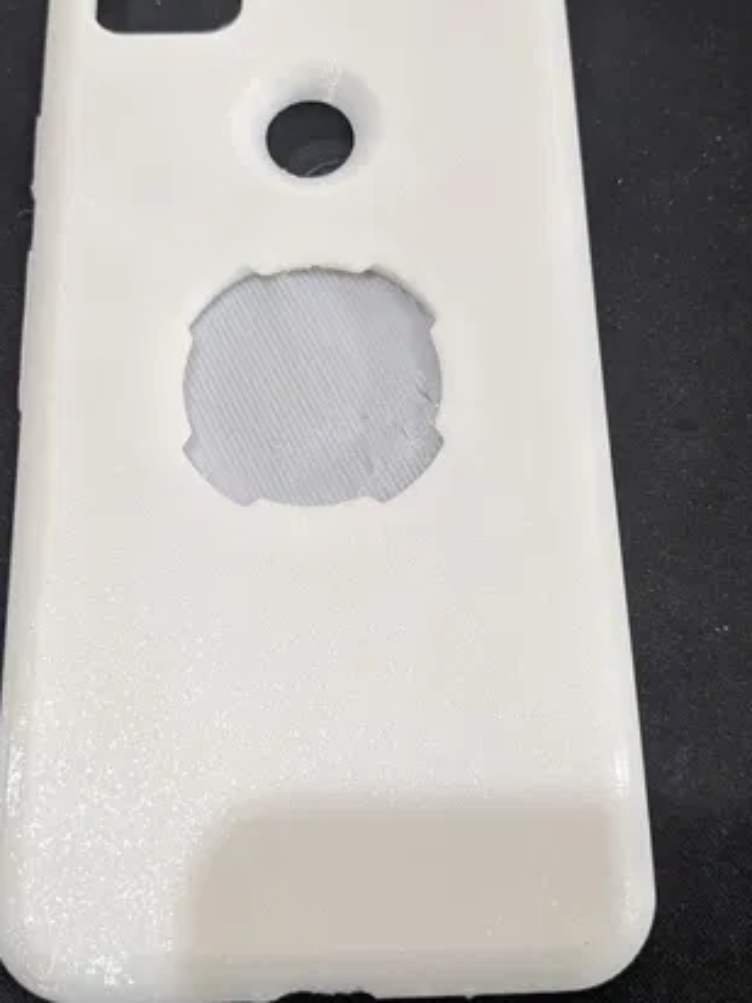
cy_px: 381
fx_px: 1188
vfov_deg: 45.4
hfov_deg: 35.1
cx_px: 354
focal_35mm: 41
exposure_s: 1/30
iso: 271
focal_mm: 4.38
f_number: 1.73
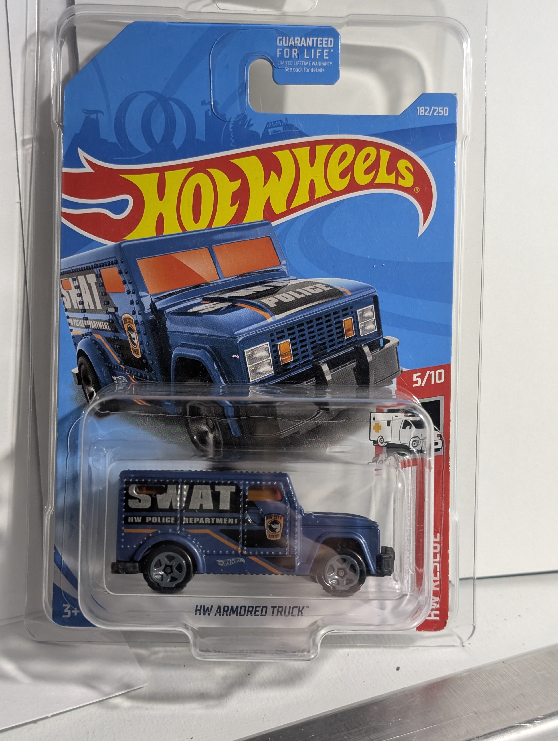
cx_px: 279
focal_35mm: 49
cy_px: 370
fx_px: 1051
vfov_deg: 38.9
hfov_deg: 29.7
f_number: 1.68
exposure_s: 1/64.2
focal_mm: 6.9
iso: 180
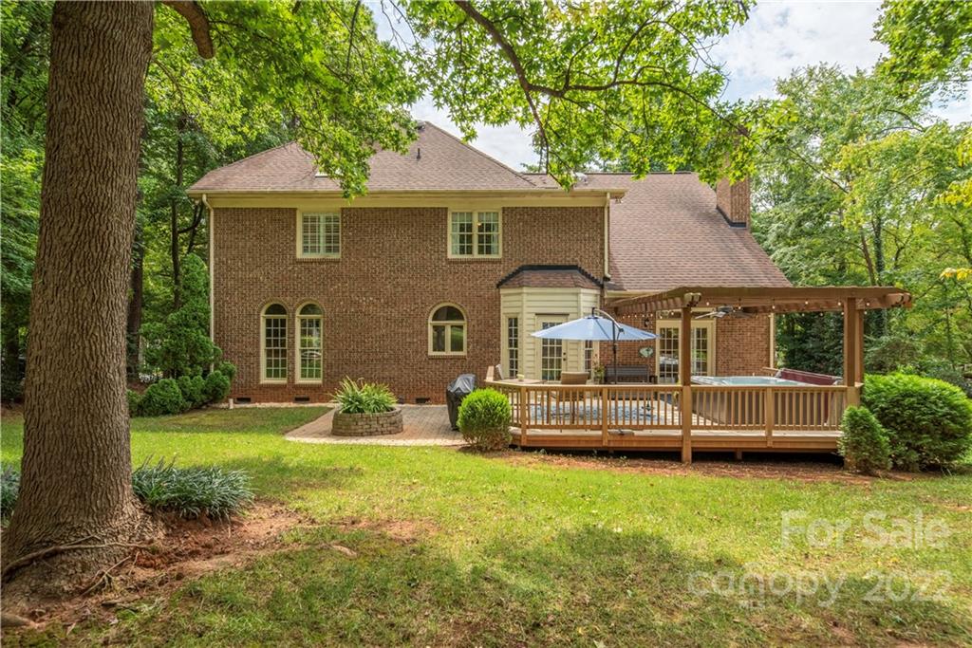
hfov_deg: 93.3
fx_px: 459
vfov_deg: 70.5
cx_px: 486
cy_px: 324
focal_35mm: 17
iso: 320
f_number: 6.3
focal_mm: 17
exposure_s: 1/4000
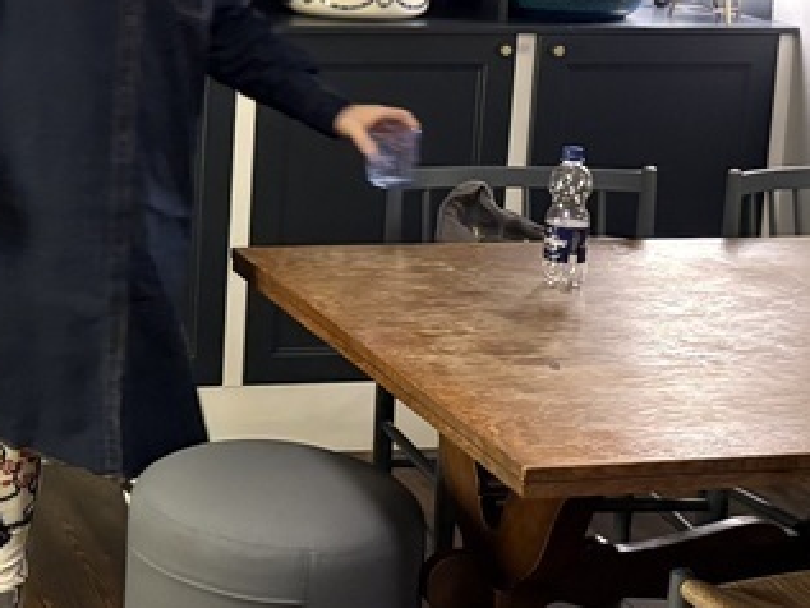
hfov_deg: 22.7
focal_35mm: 84
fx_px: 1966
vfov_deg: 17.3
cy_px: 72
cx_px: 84
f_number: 1.6
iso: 500
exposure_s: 1/25
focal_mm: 5.96
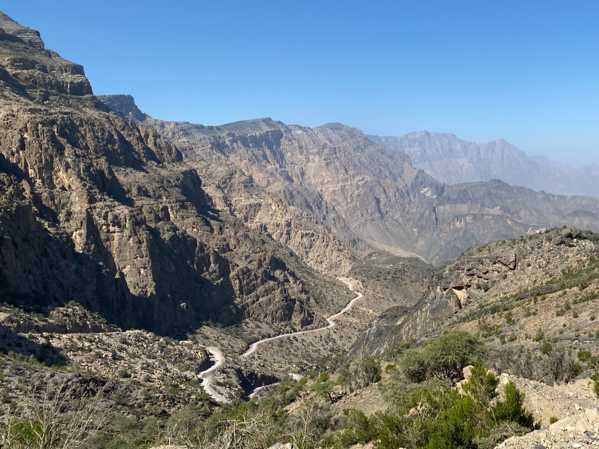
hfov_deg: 46.4
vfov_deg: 36.8
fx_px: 675
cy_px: 208
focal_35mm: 39
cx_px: 436
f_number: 1.8
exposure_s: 1/3401
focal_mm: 4.25
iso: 32
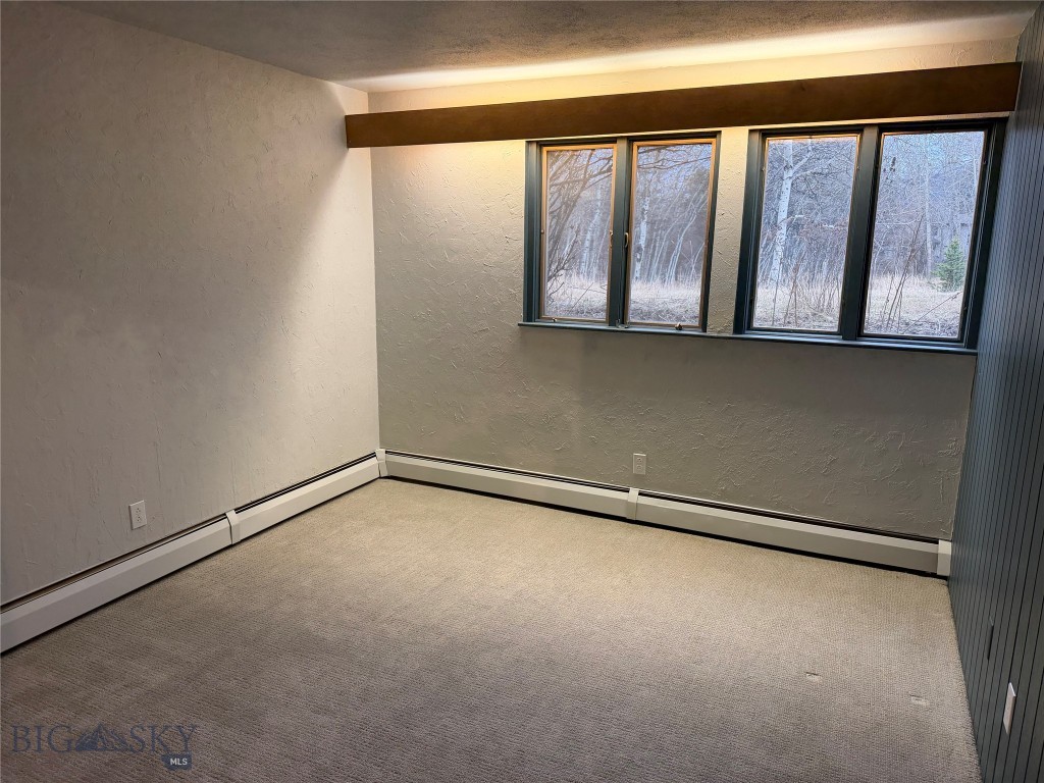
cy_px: 392
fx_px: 724
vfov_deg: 56.8
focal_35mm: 24
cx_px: 522
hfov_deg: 71.6
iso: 200
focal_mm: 6.76
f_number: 1.78
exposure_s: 1/60
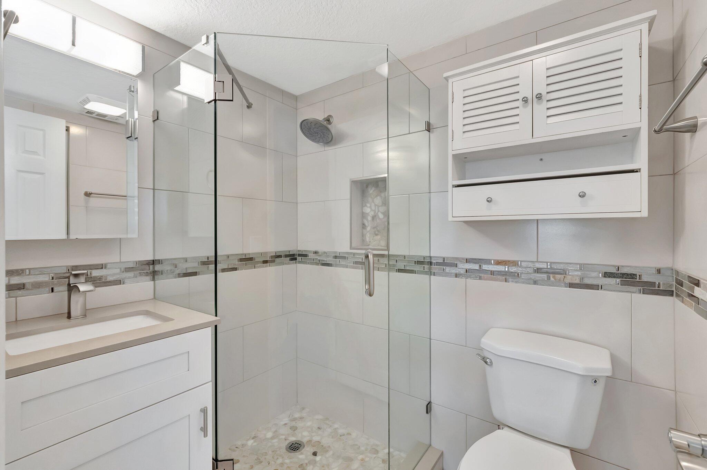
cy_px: 235
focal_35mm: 15
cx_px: 354
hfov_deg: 100.4
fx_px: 294
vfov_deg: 77.3
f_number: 8
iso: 640
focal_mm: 10
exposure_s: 1/10
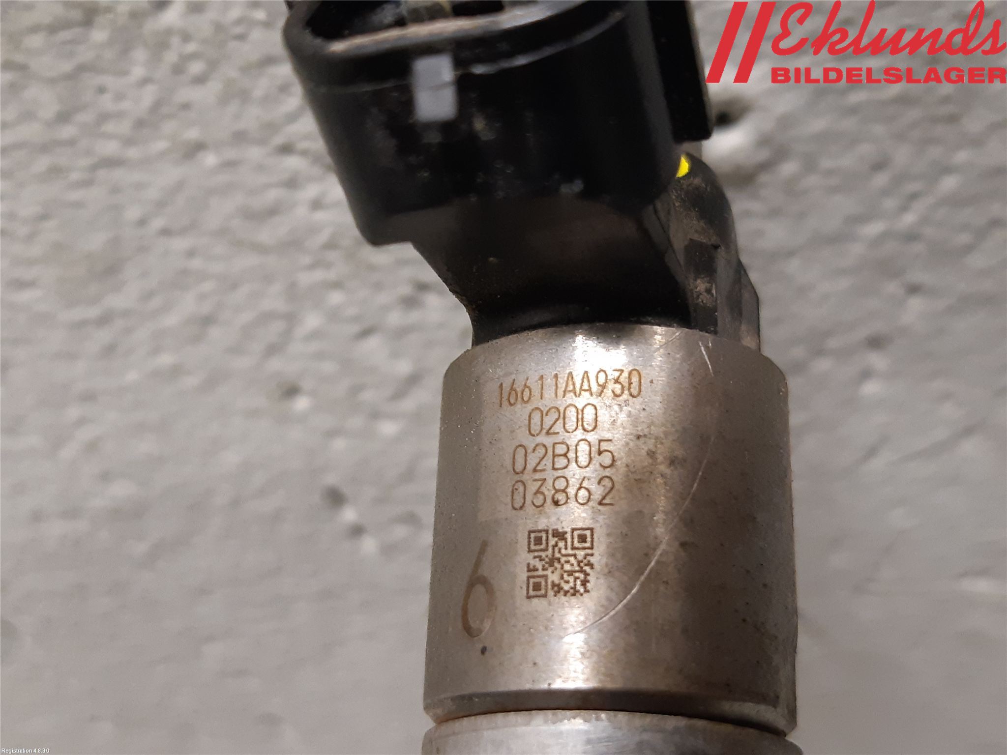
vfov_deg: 53.1
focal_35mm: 26
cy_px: 378
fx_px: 756
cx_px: 504
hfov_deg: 67.3
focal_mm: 3.93
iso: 200
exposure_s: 1/33
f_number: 1.7
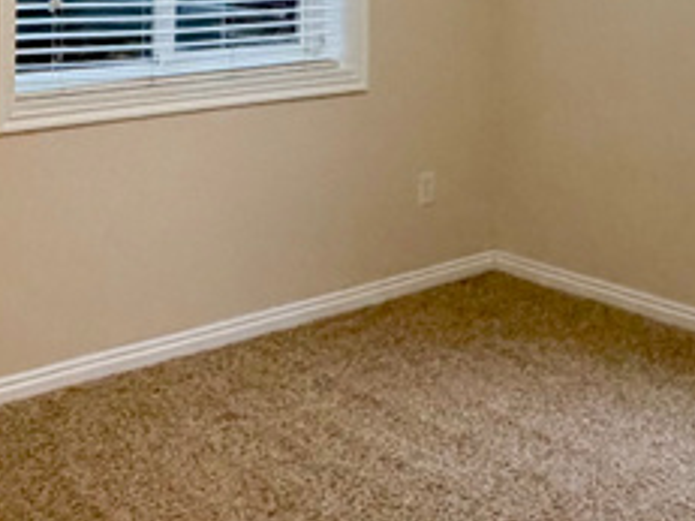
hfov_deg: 31.2
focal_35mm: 62
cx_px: 388
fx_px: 1244
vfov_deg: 22.0
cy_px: -93
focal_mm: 2.22
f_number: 2.2
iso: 500
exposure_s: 1/60
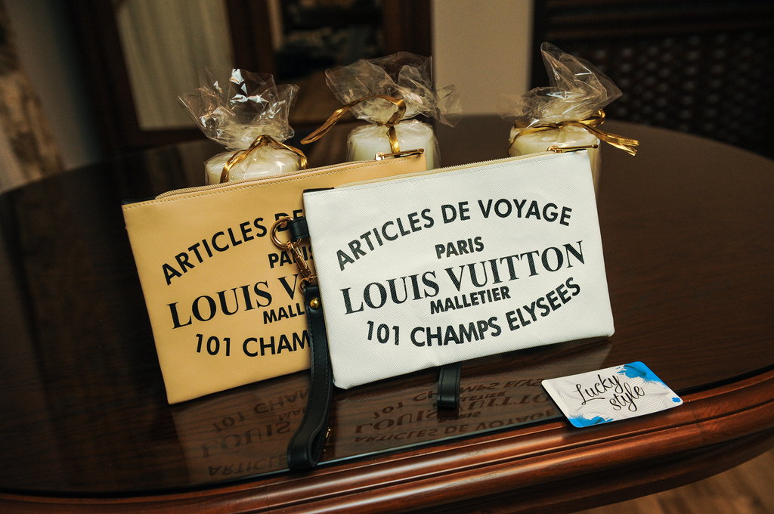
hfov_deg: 58.8
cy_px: 257
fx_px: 687
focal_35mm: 32
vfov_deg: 41.0
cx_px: 387
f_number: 4
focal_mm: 32
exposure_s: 1/200
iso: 1600
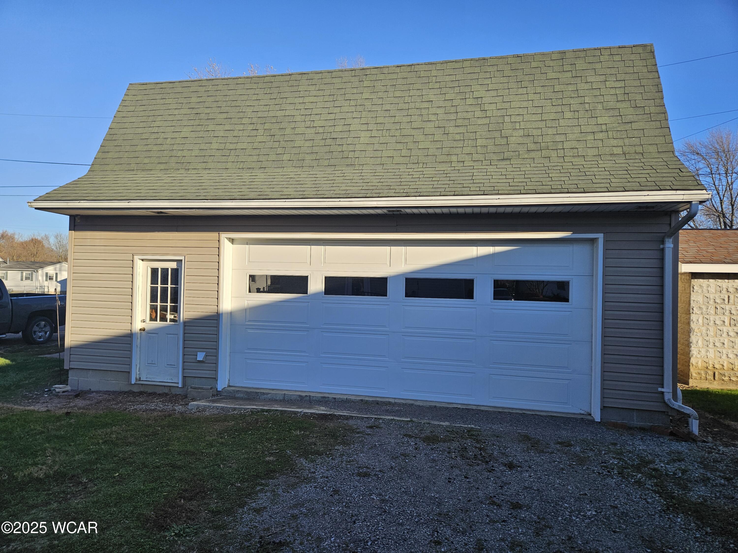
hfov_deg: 73.9
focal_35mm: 23
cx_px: 369
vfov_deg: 58.9
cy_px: 276
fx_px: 490
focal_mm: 5.4
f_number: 1.8
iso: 32
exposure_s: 1/1433
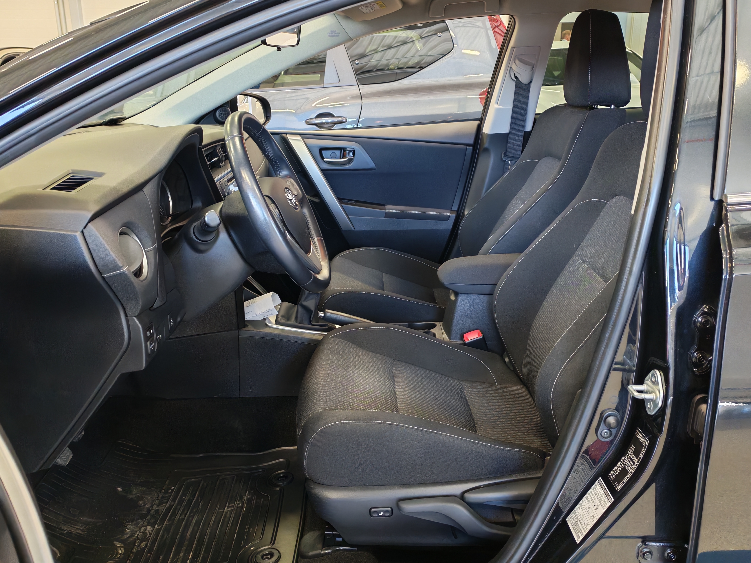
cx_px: 376
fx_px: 716
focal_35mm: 33
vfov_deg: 42.9
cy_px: 282
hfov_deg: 55.4
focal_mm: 6.12
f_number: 1.9
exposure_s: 1/100
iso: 1000
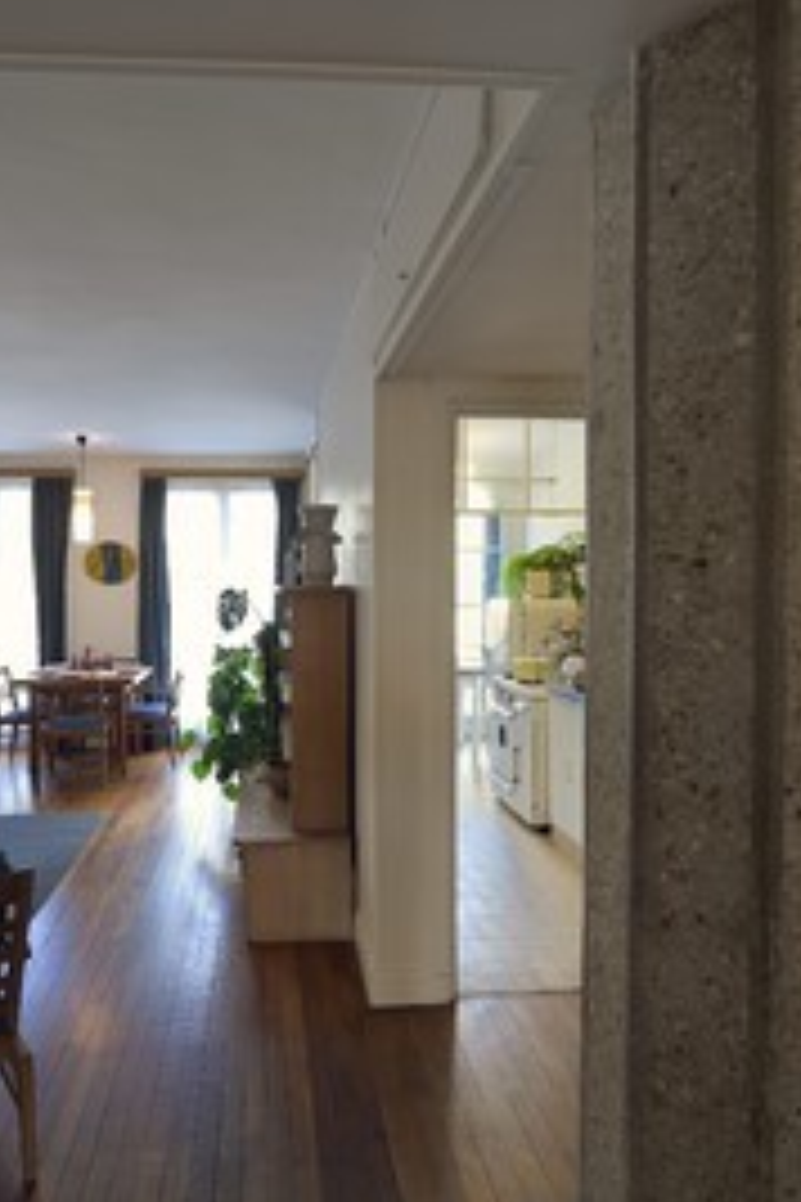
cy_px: 621
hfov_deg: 56.7
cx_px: 310
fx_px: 734
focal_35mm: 22
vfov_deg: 78.6
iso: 800
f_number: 7.1
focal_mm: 14
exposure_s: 1/15
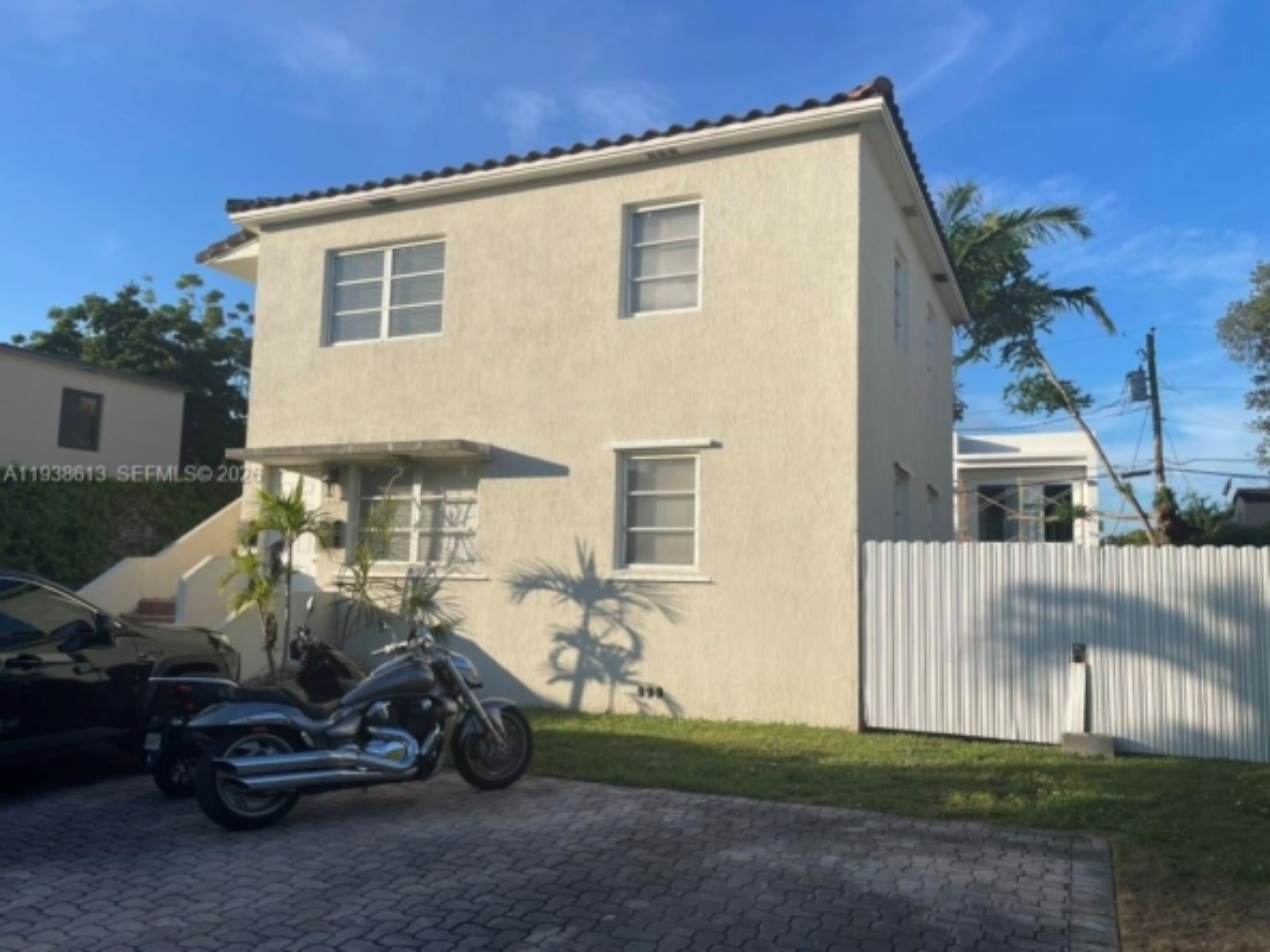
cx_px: 635
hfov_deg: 67.3
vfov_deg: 53.1
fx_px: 954
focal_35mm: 26
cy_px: 476
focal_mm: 4.2
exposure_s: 1/3509
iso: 32
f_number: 1.6
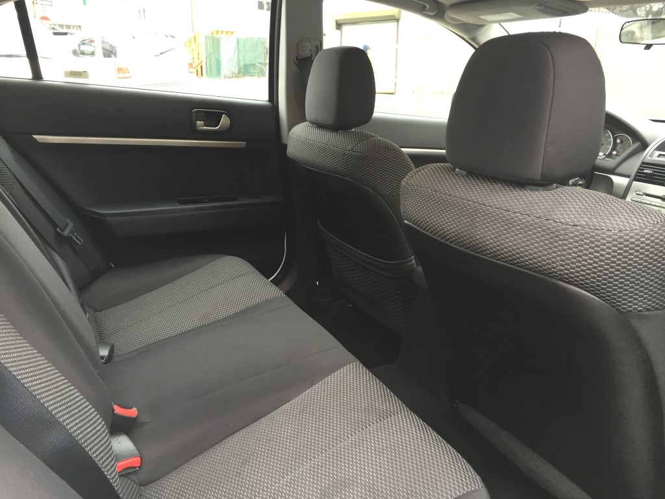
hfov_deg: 61.7
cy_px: 250
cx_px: 332
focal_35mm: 29
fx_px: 557
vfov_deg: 48.2
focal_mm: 4.15
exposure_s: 1/30
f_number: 2.2
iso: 32
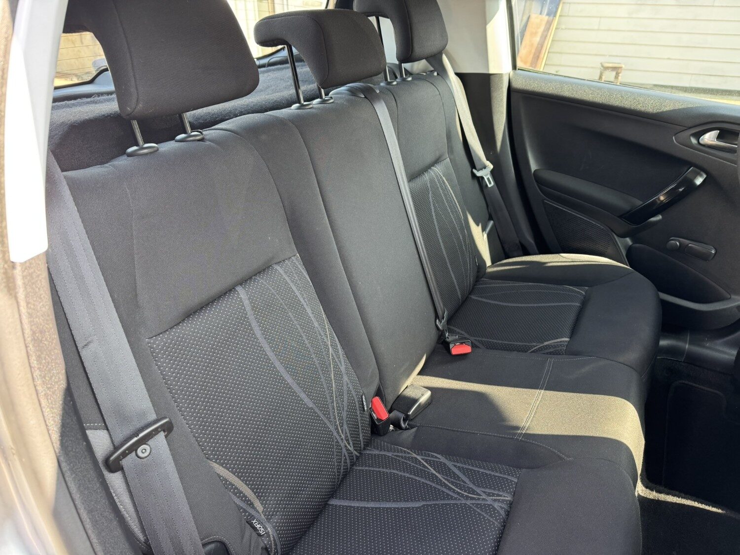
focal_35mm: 24
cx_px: 370
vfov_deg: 56.8
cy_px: 278
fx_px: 513
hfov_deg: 71.6
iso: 160
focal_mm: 6.76
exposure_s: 1/121
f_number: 1.78
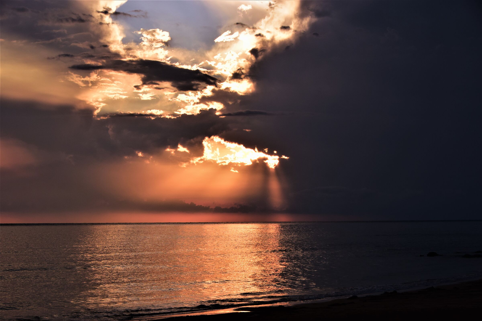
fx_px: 1205
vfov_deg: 15.2
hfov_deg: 22.6
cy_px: 160
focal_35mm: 90
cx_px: 241
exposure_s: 1/400
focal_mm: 60
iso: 400
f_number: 11
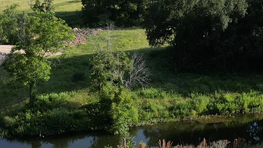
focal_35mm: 84
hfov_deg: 25.3
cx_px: 115
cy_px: 125
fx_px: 586
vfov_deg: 14.3
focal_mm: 6.72
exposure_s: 1/1600
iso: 110
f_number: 1.7
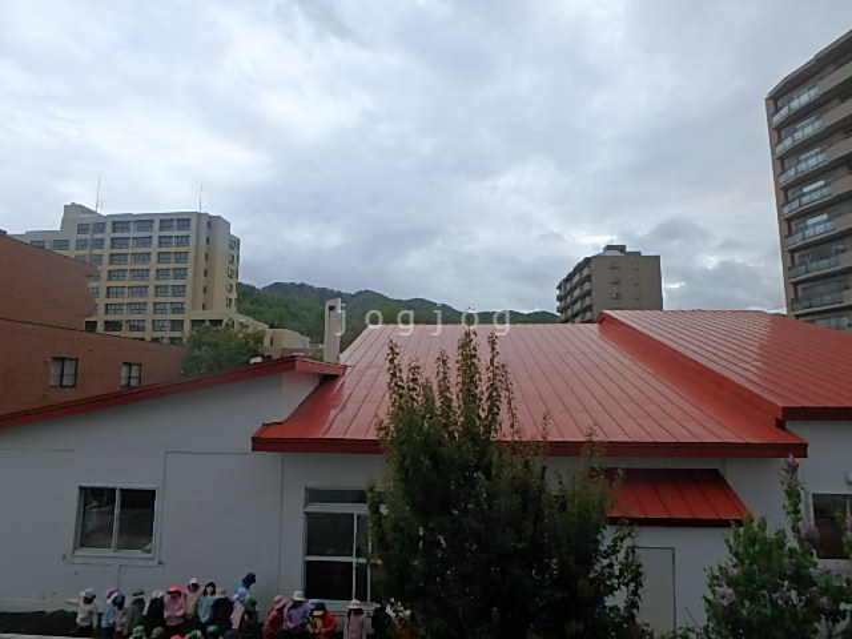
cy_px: 320
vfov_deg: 63.4
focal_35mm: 21
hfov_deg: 79.0
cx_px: 426
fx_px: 517
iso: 125
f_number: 3.5
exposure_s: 1/800
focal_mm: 3.7
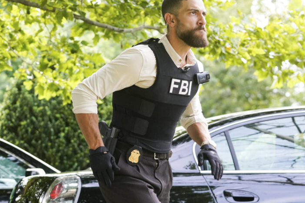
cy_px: 114
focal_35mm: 204
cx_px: 160
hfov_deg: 10.1
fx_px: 1729
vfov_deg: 6.7
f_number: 7.1
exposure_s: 1/800
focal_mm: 140
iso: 3200
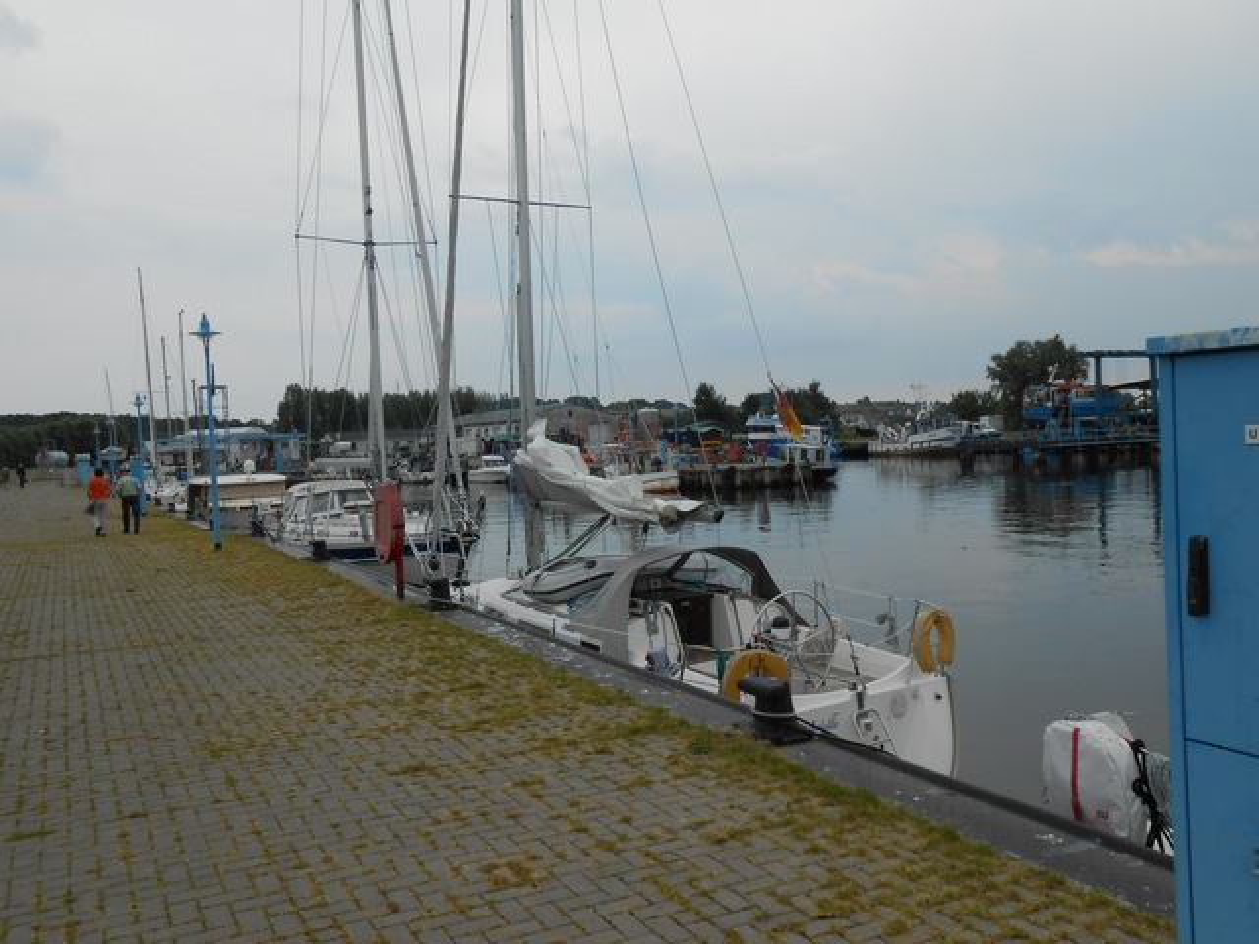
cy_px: 472
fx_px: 1091
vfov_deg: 46.8
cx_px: 630
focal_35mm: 30
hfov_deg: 60.0
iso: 80
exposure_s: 1/500
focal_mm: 5.3
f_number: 3.8
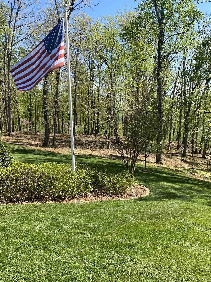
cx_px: 103
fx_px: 276
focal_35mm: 34
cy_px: 158
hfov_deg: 41.8
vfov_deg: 53.8
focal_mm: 4.25
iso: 32
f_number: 1.8
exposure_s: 1/1182
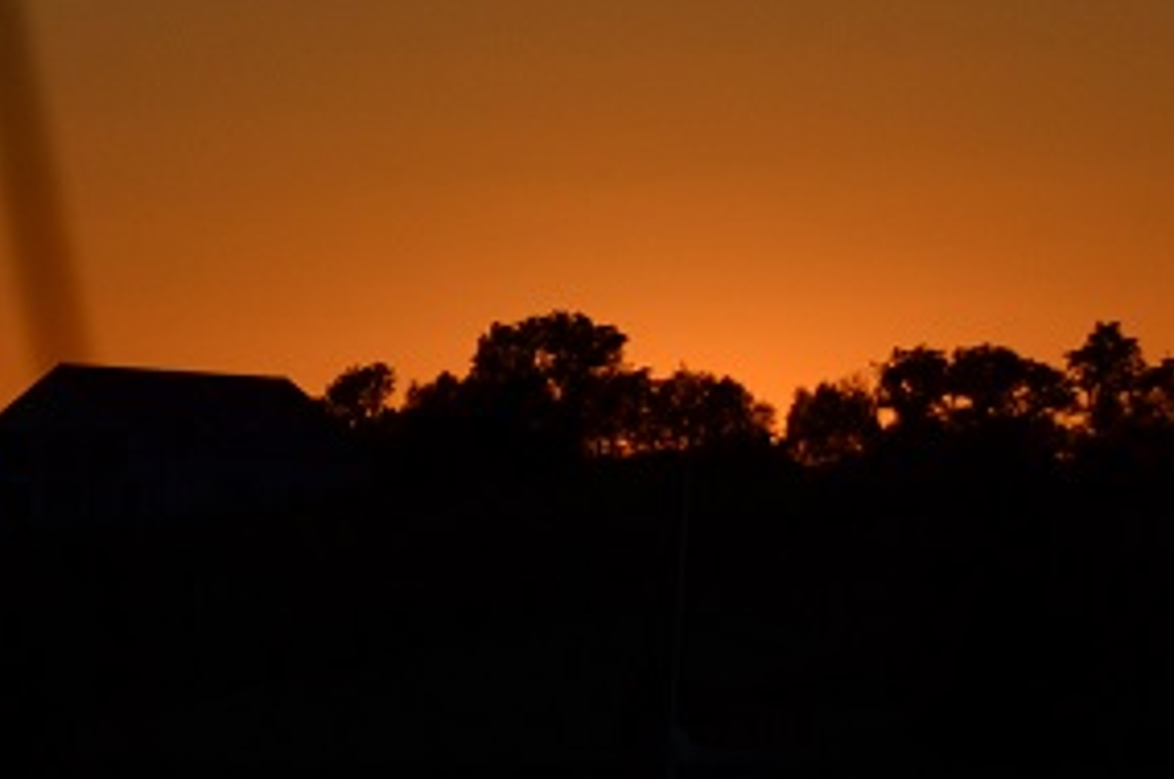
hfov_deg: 5.6
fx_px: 11981
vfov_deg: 3.7
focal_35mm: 368
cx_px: 704
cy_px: 857
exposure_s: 1/8000
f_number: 4.5
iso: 280
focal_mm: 70
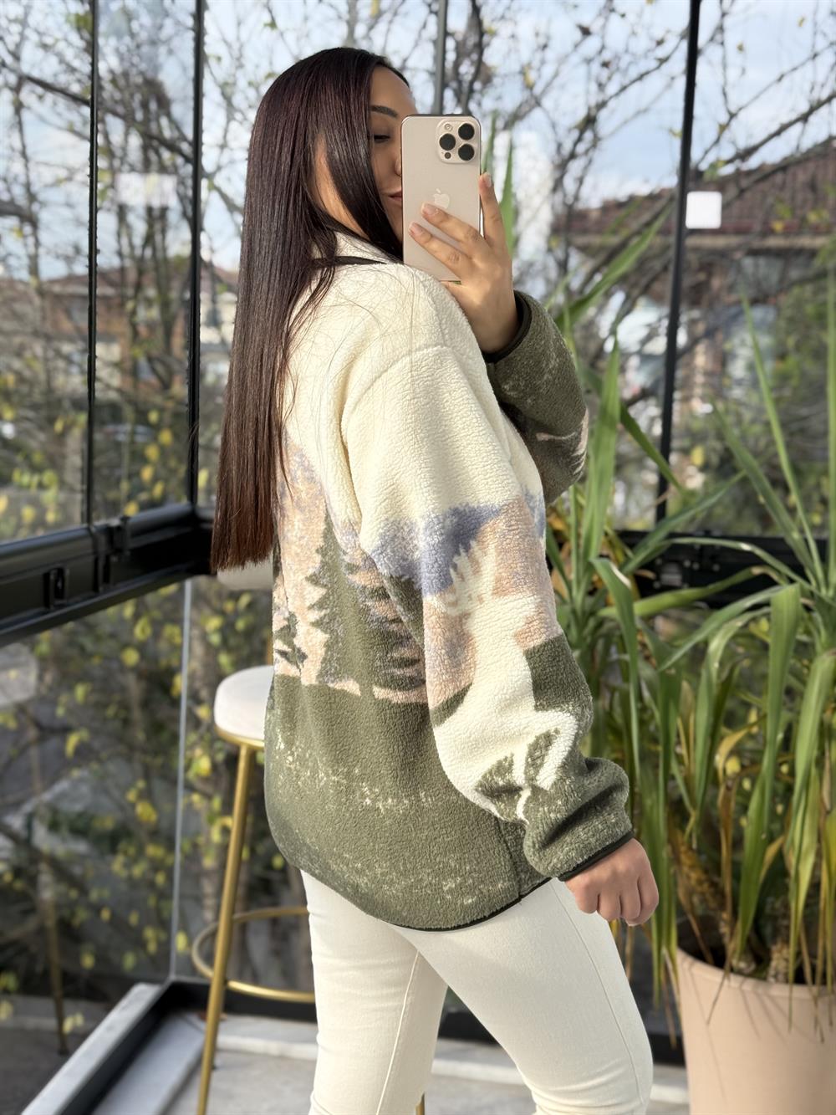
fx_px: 1545
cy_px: 558
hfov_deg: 30.3
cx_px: 418
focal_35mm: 48
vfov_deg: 39.7
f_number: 1.78
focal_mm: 6.76
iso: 100
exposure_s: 1/460
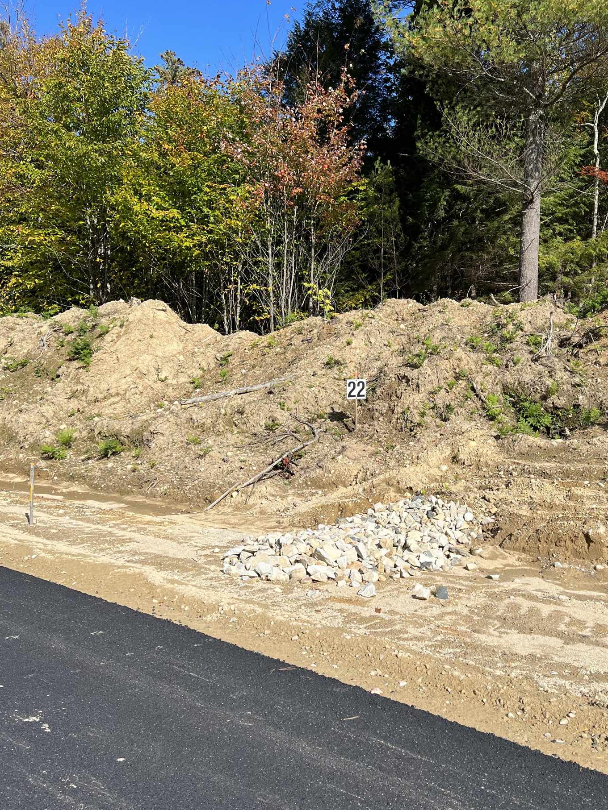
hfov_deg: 42.6
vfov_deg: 55.3
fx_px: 773
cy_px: 432
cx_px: 382
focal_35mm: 33
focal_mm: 5.7
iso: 50
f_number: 1.5
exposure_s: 1/4274
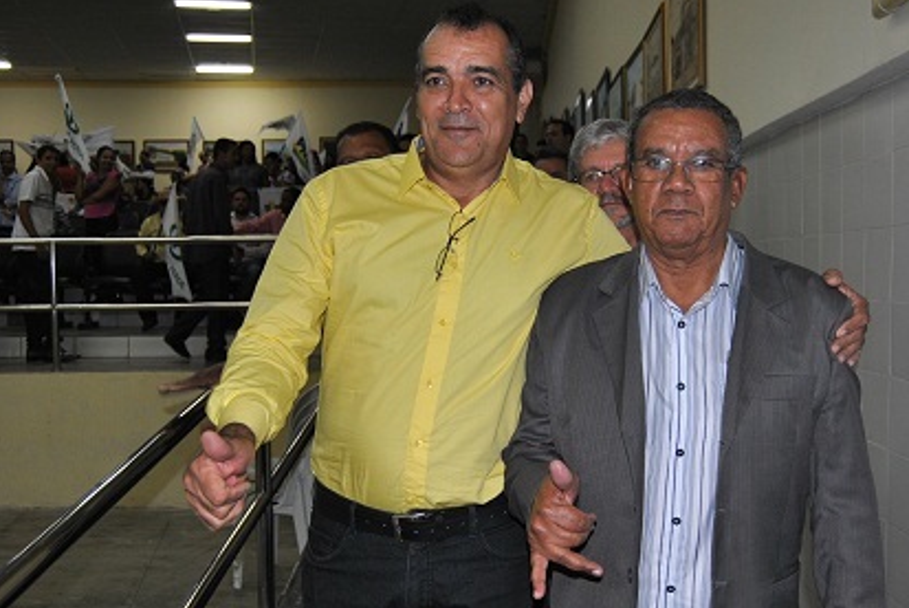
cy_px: 344
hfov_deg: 48.4
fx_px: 1011
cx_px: 478
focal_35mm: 40
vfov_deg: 33.4
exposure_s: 1/60
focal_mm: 22
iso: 200
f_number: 3.5
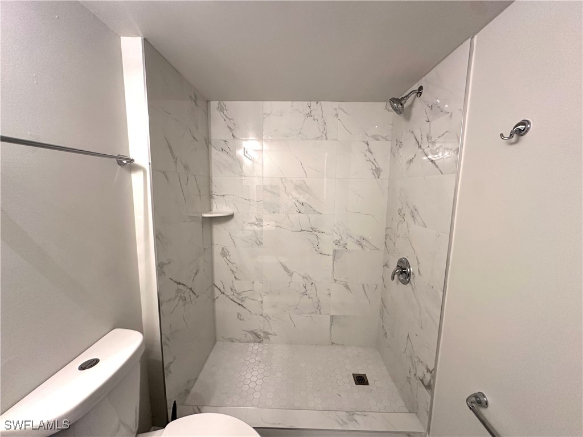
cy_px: 218
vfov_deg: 85.7
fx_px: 236
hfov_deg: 102.1
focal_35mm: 14
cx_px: 292
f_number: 2.2
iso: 160
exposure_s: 1/60
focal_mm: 2.22
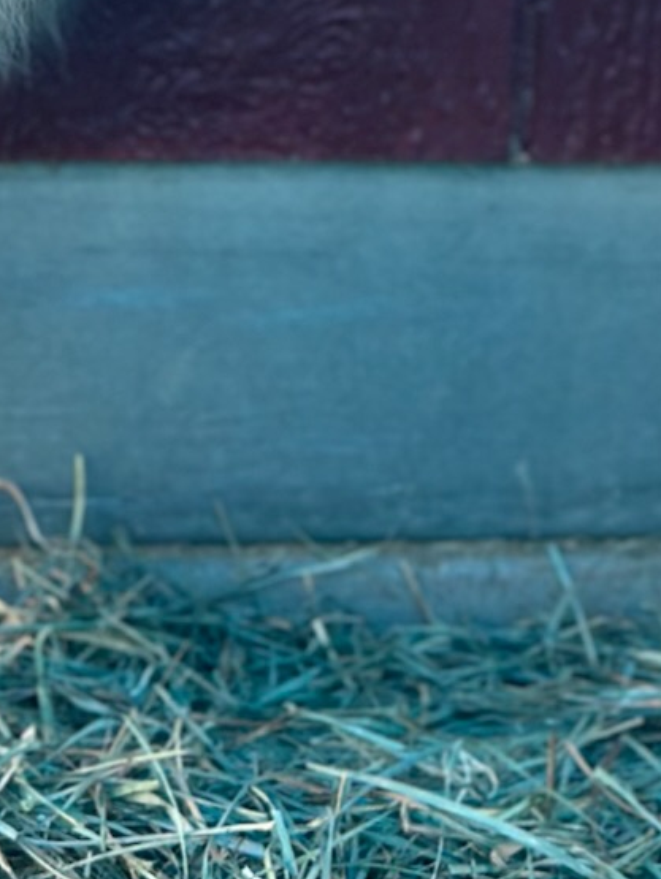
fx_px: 4501
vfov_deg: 10.5
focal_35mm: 177
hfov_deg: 8.4
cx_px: 594
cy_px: -676
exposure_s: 1/121
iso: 100
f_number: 1.78
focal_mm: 6.86
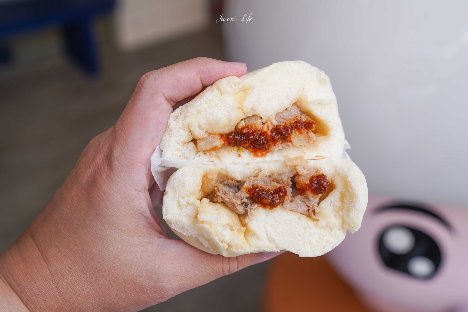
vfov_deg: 28.7
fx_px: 611
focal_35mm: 47
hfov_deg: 41.9
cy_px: 156
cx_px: 234
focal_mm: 47
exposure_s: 1/100
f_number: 5
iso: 100
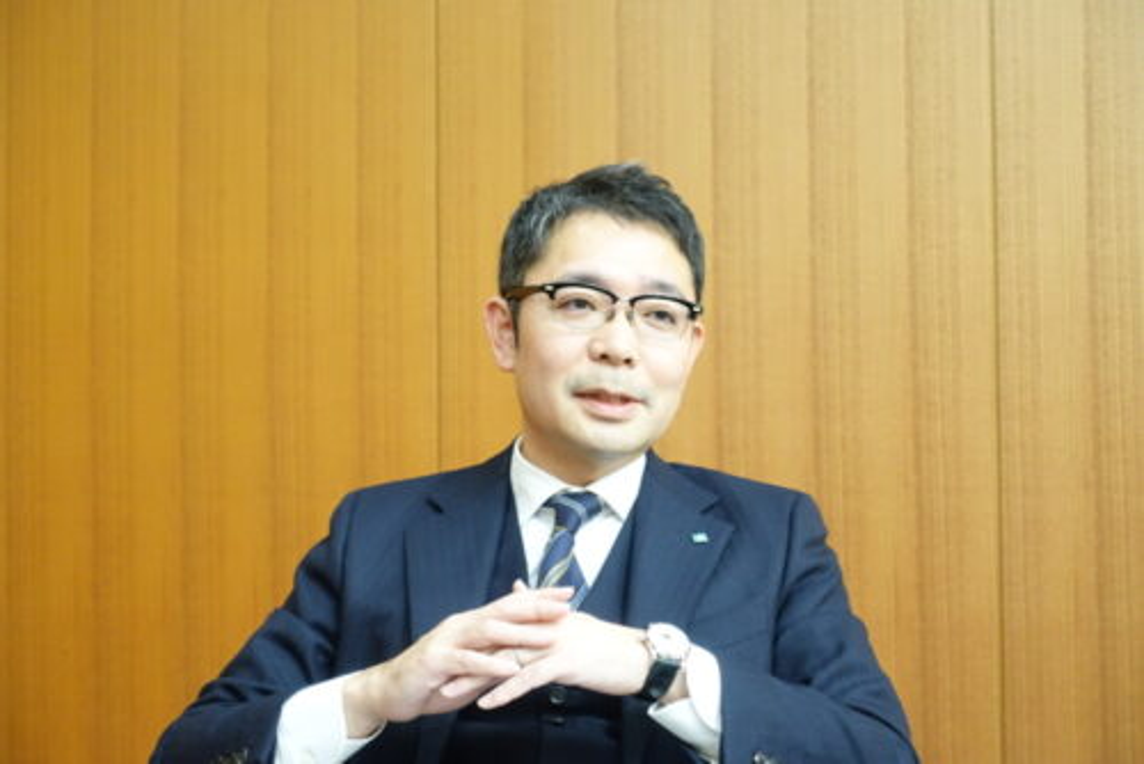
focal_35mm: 69
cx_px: 572
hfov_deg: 29.2
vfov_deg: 19.8
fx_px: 2194
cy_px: 382
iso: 1250
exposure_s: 1/80
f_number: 2.8
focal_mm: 25.15
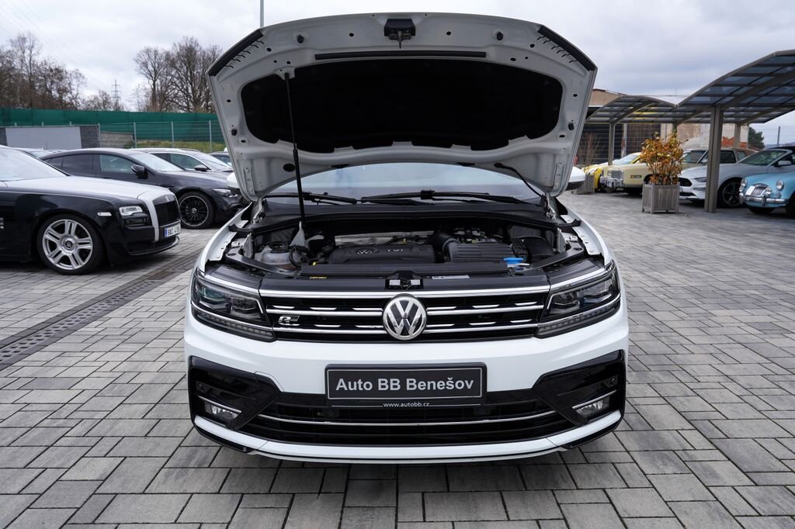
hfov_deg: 67.4
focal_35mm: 27
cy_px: 264
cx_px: 398
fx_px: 596
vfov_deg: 47.9
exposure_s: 1/200
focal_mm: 27
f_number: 7.1
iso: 100
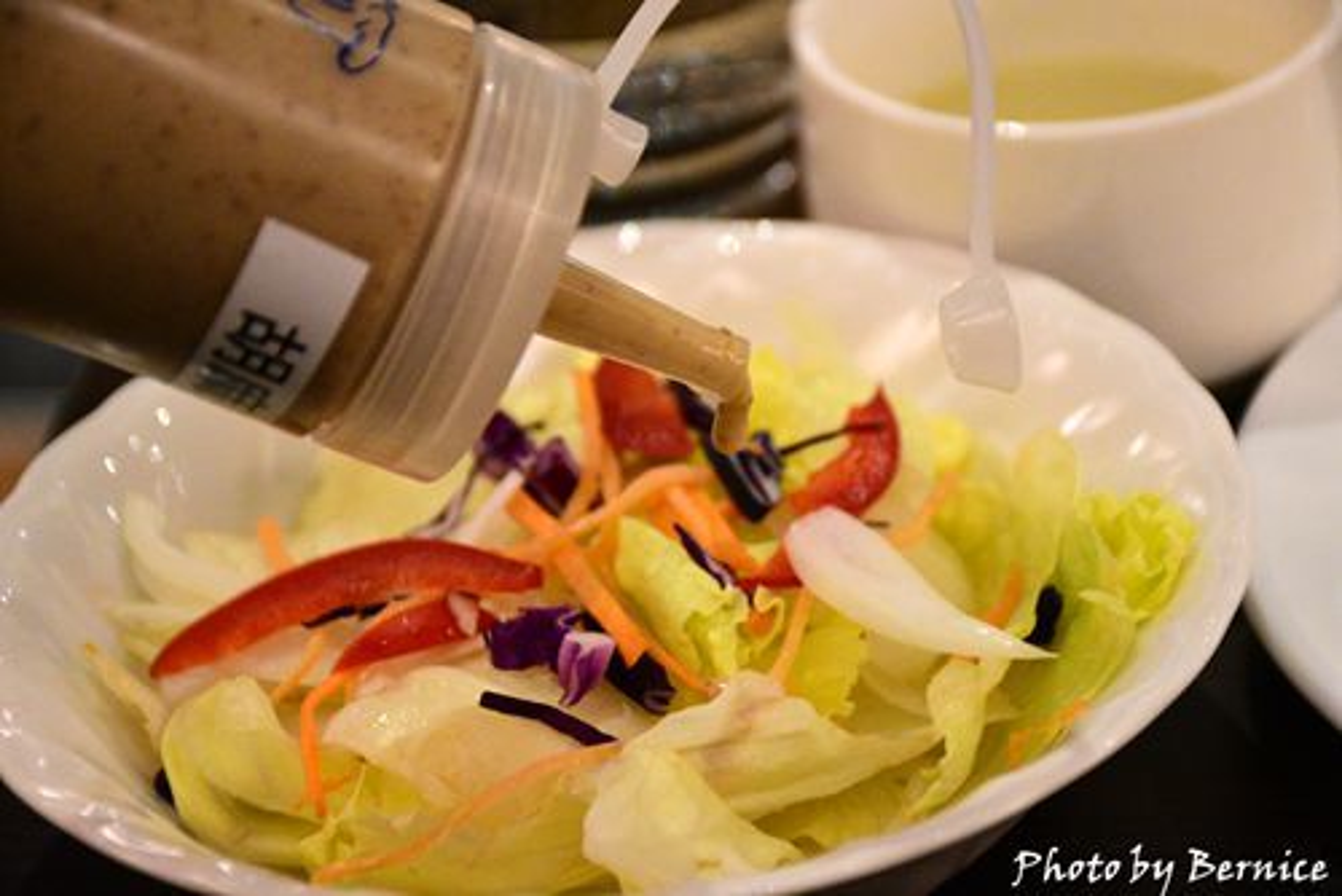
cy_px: 448
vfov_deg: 11.4
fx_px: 4476
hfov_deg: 17.1
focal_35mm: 120
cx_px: 671
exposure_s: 1/125
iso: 6400
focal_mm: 80
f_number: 5.6
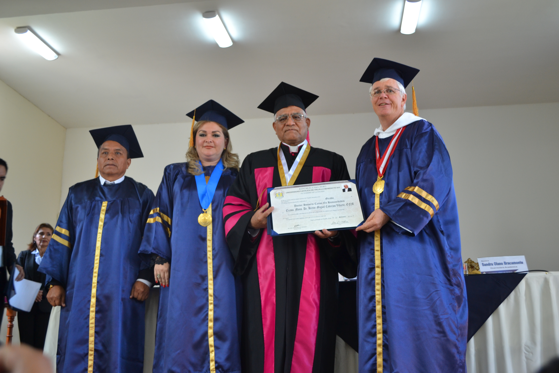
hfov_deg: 49.6
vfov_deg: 34.2
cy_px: 186
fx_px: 606
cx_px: 280
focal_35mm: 39
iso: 400
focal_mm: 26
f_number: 4.2
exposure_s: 1/40
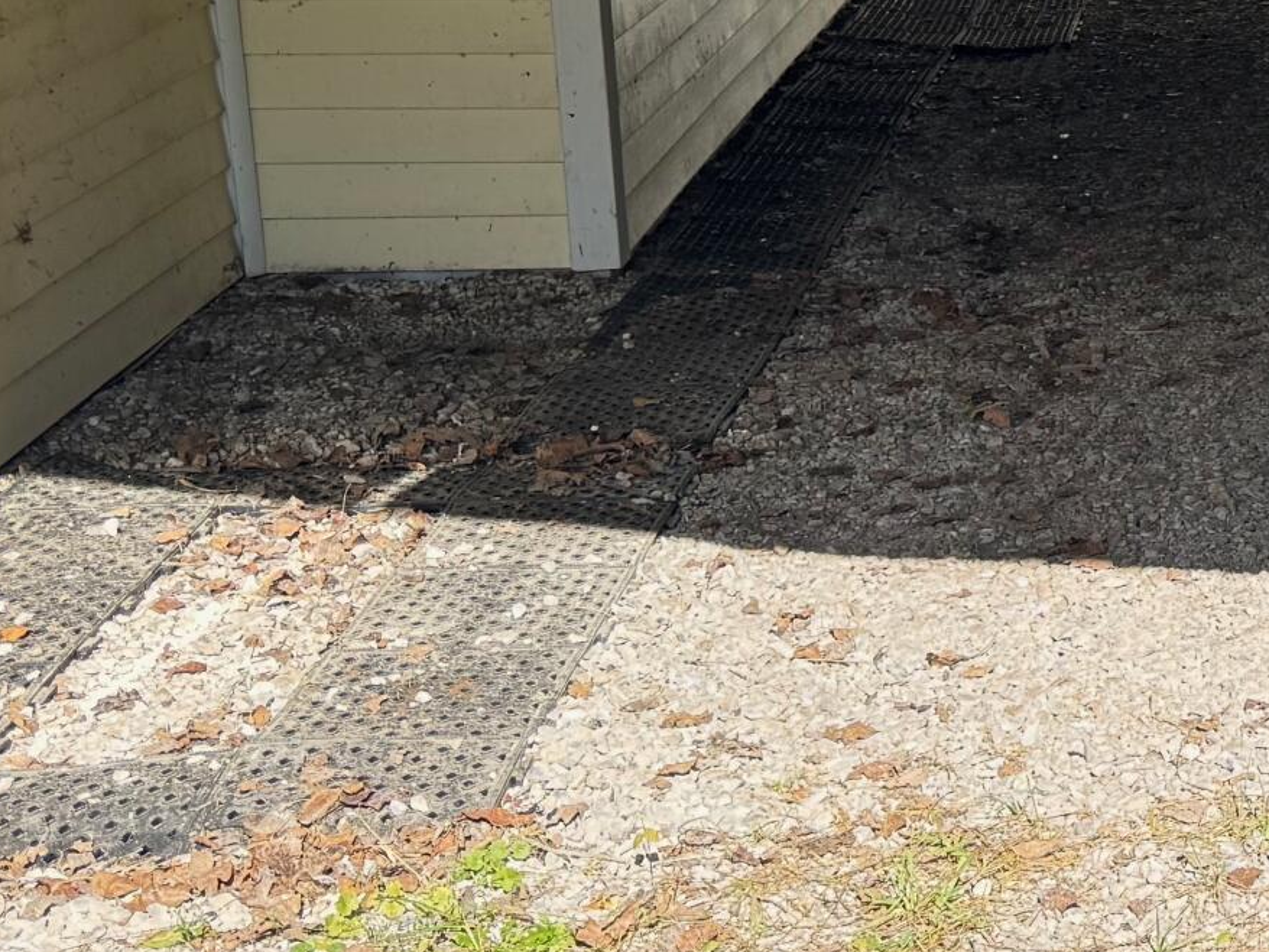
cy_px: 146
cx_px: 1831
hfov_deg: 20.8
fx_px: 3007
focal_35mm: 82
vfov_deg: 17.8
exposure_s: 1/1131
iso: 80
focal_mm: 6.76
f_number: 1.78
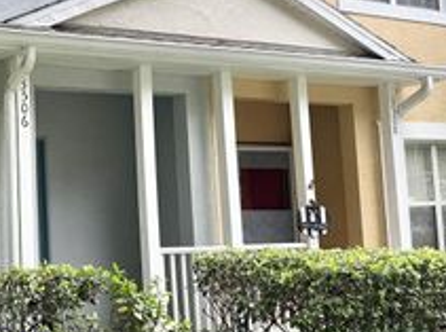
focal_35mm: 57
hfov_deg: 31.5
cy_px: 146
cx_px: 8
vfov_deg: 25.5
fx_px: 732
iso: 100
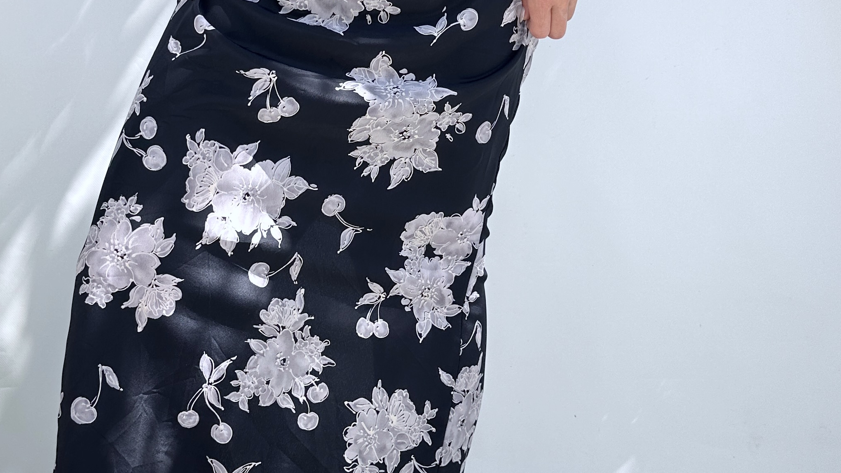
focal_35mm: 47
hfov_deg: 43.4
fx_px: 1048
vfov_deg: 25.0
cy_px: 92
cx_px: 318
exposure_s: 1/580
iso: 80
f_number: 1.78
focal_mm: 6.86
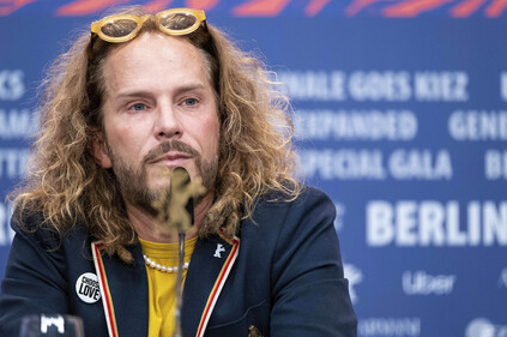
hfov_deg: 9.2
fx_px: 3151
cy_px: 170
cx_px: 240
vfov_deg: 6.1
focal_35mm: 224
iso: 1250
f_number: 2.8
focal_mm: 140
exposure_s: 1/250
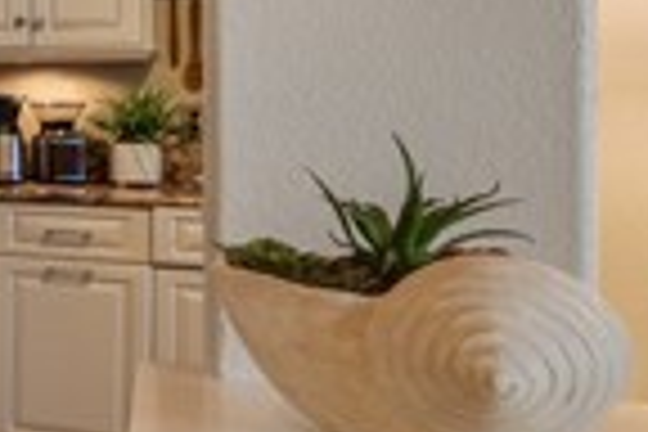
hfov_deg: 17.0
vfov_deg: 19.0
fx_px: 1278
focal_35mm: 71
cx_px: -760
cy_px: 74
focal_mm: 16
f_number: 9
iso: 800
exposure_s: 1/6
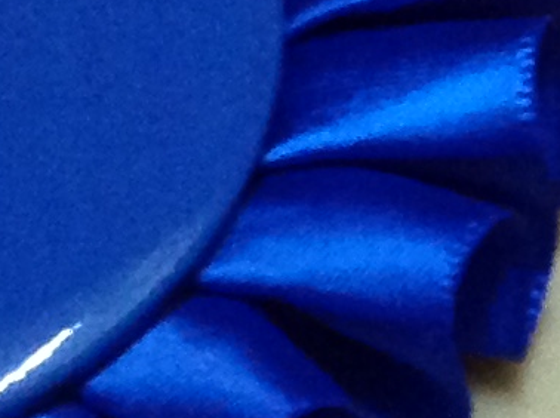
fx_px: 3875
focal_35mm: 240
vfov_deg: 6.1
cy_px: 701
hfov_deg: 8.1
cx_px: 779
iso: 320
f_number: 2.4
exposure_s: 1/17
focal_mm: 4.28
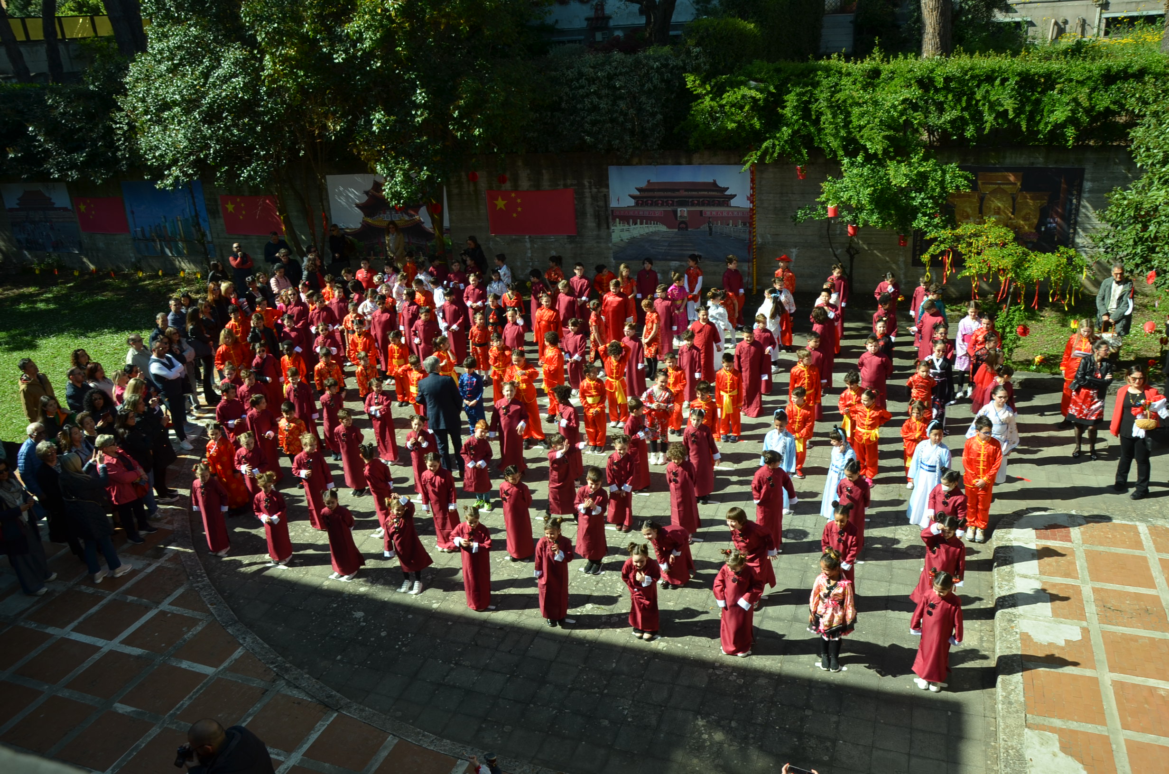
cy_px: 387
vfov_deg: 47.7
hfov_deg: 67.5
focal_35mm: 27
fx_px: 875
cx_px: 584
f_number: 9
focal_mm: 18
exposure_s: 1/250
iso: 200
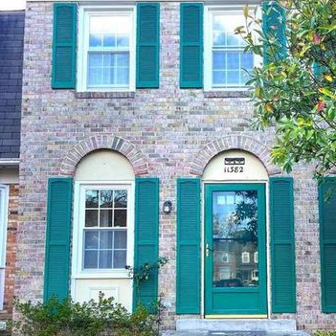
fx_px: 461
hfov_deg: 39.5
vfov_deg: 39.6
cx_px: 229
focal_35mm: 42
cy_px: 219
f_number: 1.6
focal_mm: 5.1
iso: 32
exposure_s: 1/221
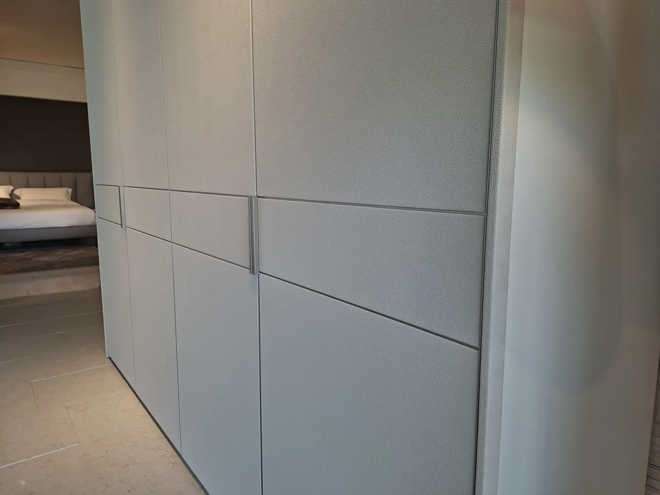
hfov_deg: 73.9
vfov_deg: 58.9
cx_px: 330
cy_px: 248
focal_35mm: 23
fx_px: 439
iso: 125
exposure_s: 1/120
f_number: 1.8
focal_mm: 5.54
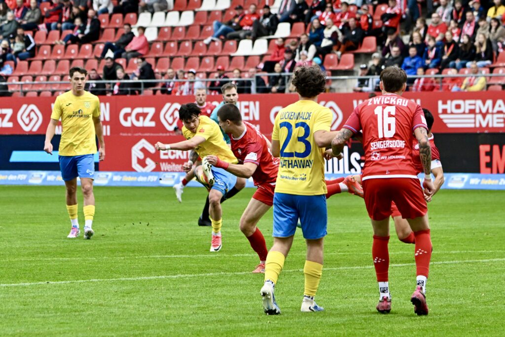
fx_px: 2315
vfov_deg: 8.3
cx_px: 252
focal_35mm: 165
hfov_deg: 12.5
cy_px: 168
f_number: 5
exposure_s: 1/1600
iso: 3200
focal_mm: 165
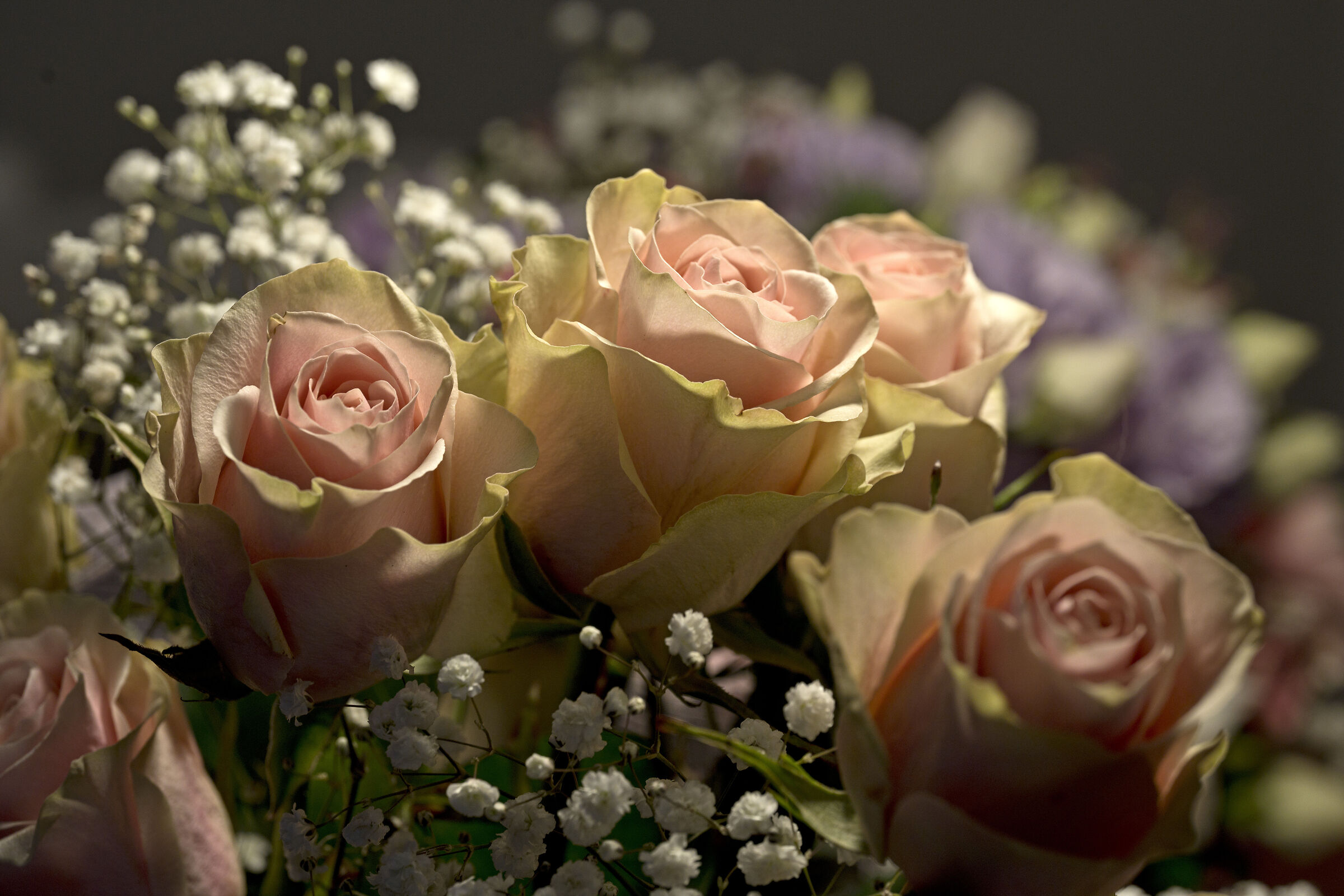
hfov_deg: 19.5
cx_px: 672
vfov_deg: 13.0
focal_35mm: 105
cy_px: 448
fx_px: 3920
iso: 500
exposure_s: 1/125
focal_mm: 105
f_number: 6.3
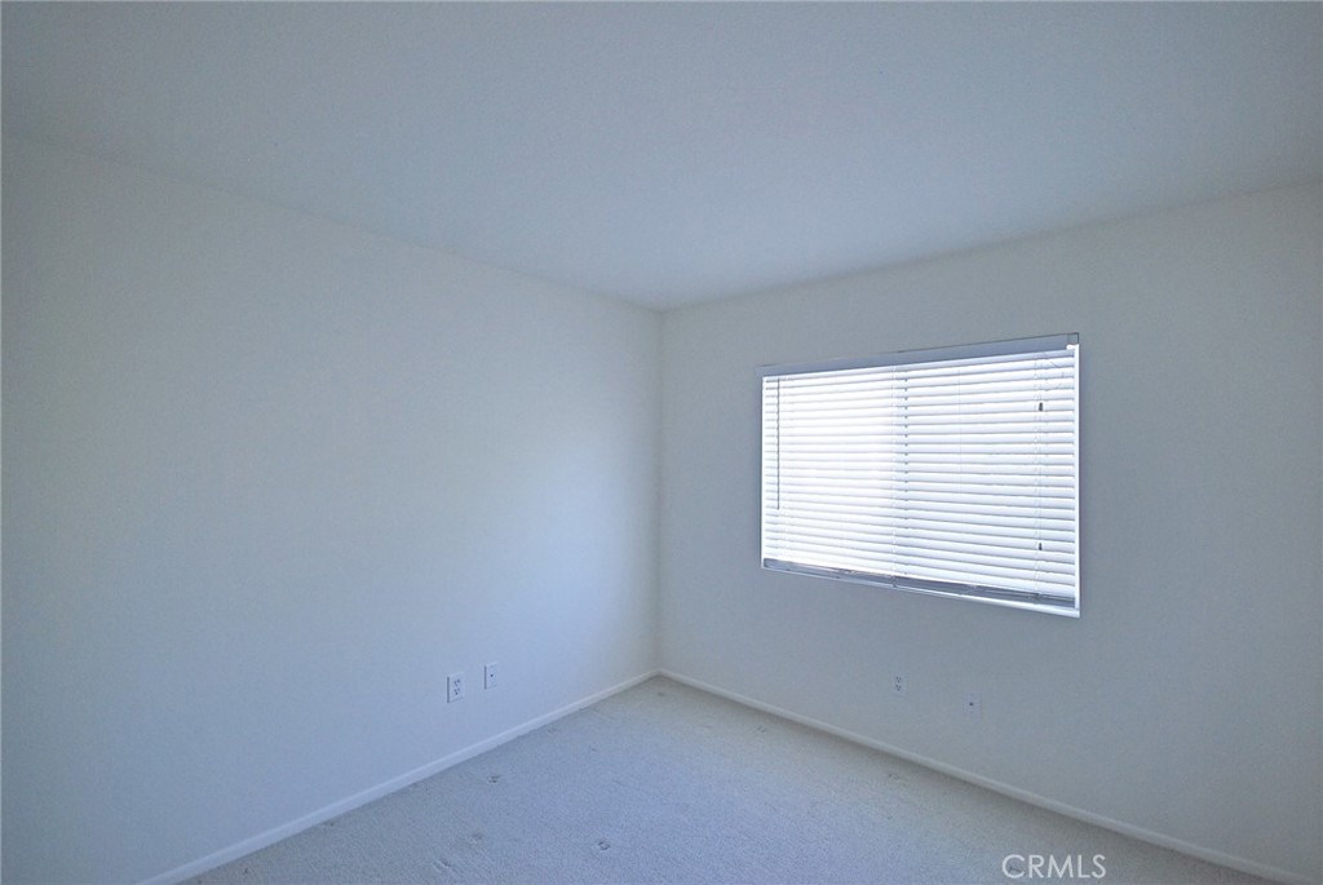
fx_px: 552
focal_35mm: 15
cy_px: 442
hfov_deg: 100.3
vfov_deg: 77.5
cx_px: 662
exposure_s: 1/80
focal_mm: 10
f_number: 4.5
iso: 200
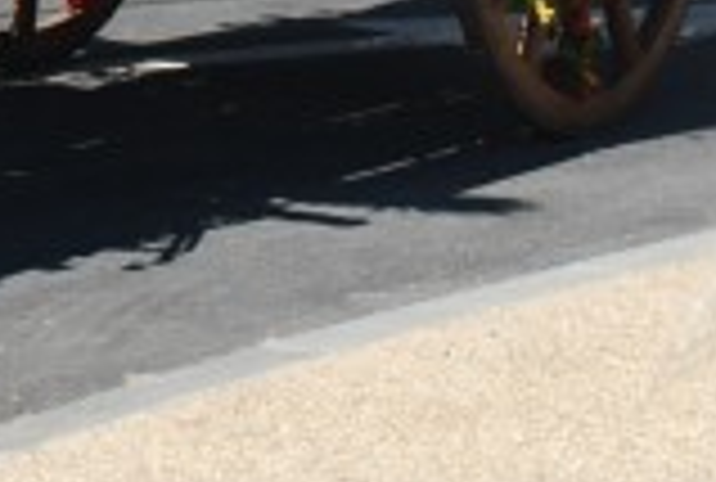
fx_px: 5126
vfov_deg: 5.2
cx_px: -383
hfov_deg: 7.8
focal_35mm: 257
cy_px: -646
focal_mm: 34
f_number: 7.1
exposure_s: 1/200
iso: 100
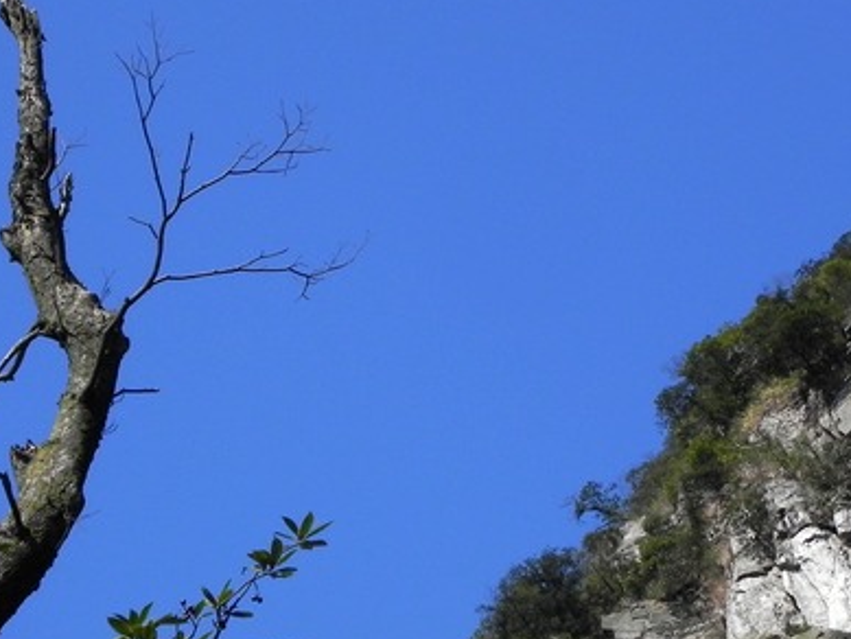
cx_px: 348
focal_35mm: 135
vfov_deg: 11.0
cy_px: 349
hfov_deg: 14.6
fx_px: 3320
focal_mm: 13.4
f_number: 7.1
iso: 160
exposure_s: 1/375
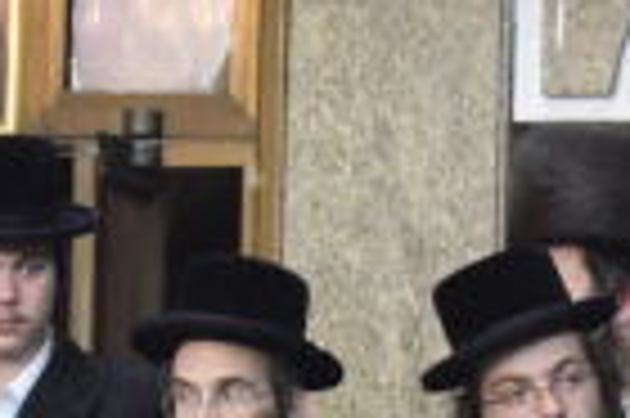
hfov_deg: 4.0
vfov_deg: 2.7
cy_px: 694
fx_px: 8967
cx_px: 909
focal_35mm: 513
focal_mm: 70
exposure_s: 1/100
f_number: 3.5
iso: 3200
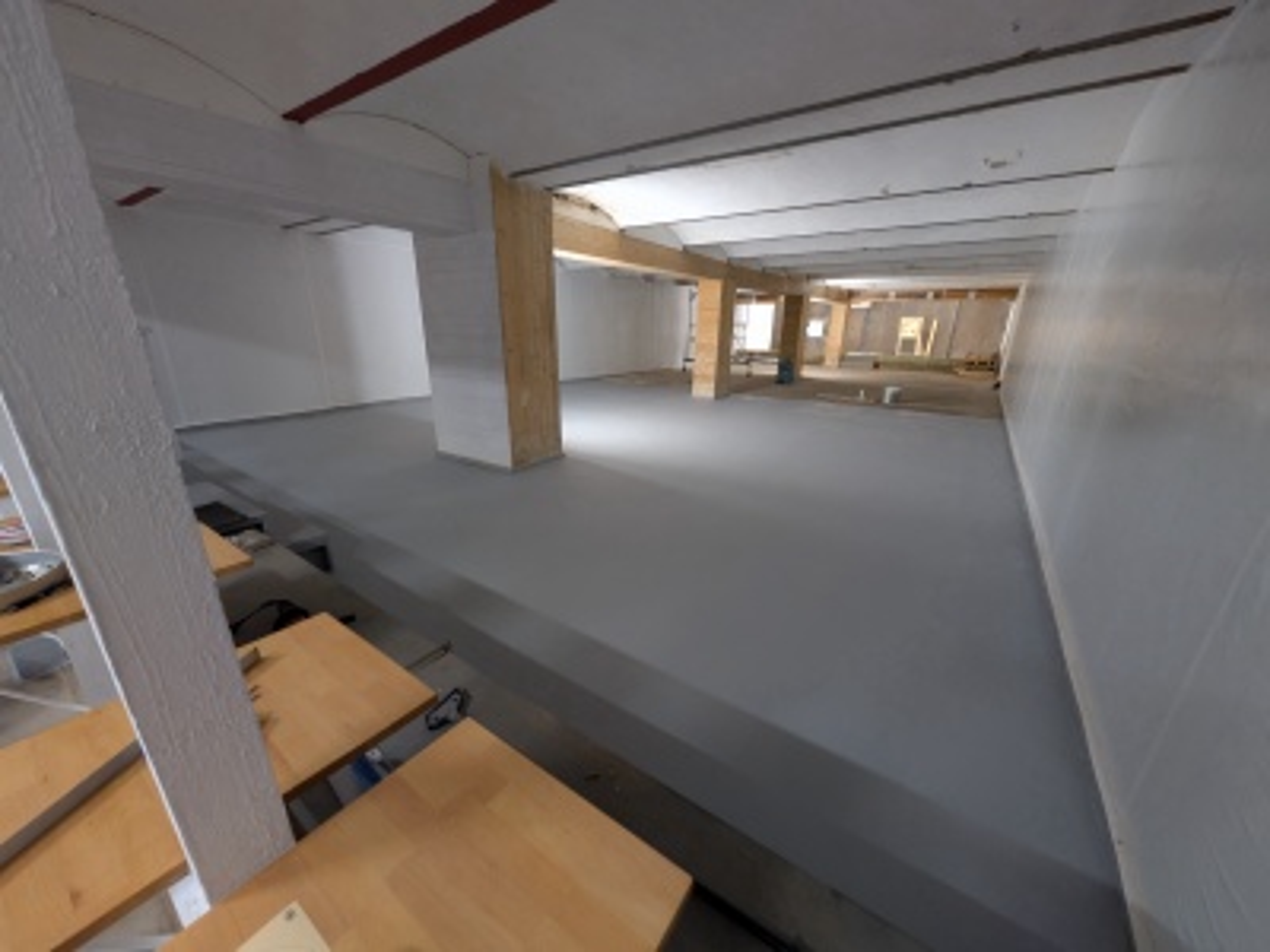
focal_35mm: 12
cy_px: 476
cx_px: 635
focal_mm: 2.02
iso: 62
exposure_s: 1/22.8
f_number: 1.7
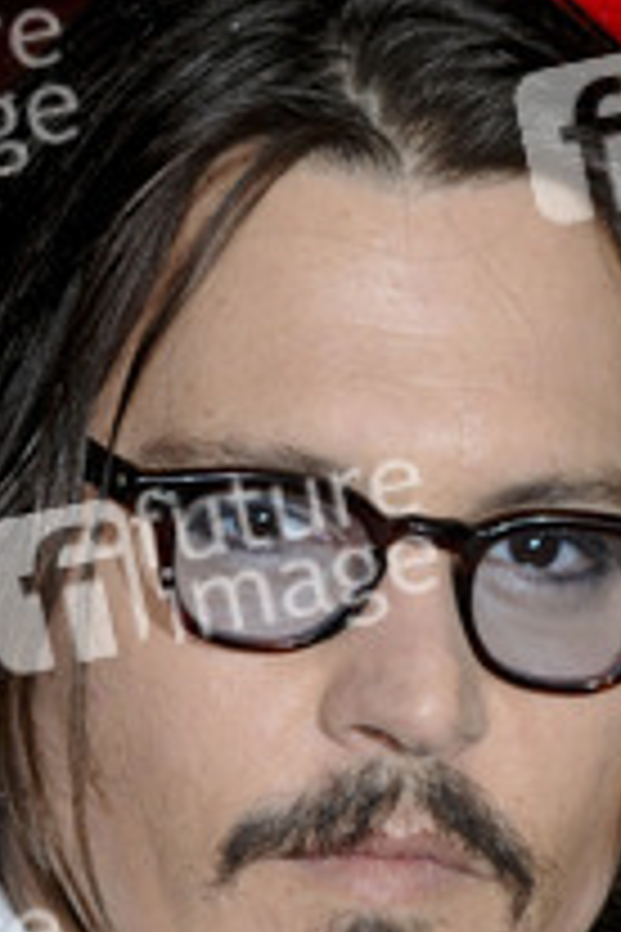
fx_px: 15006
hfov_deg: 2.4
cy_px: 792
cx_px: 340
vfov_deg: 3.6
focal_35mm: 580
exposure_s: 1/160
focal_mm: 200
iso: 400
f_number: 5
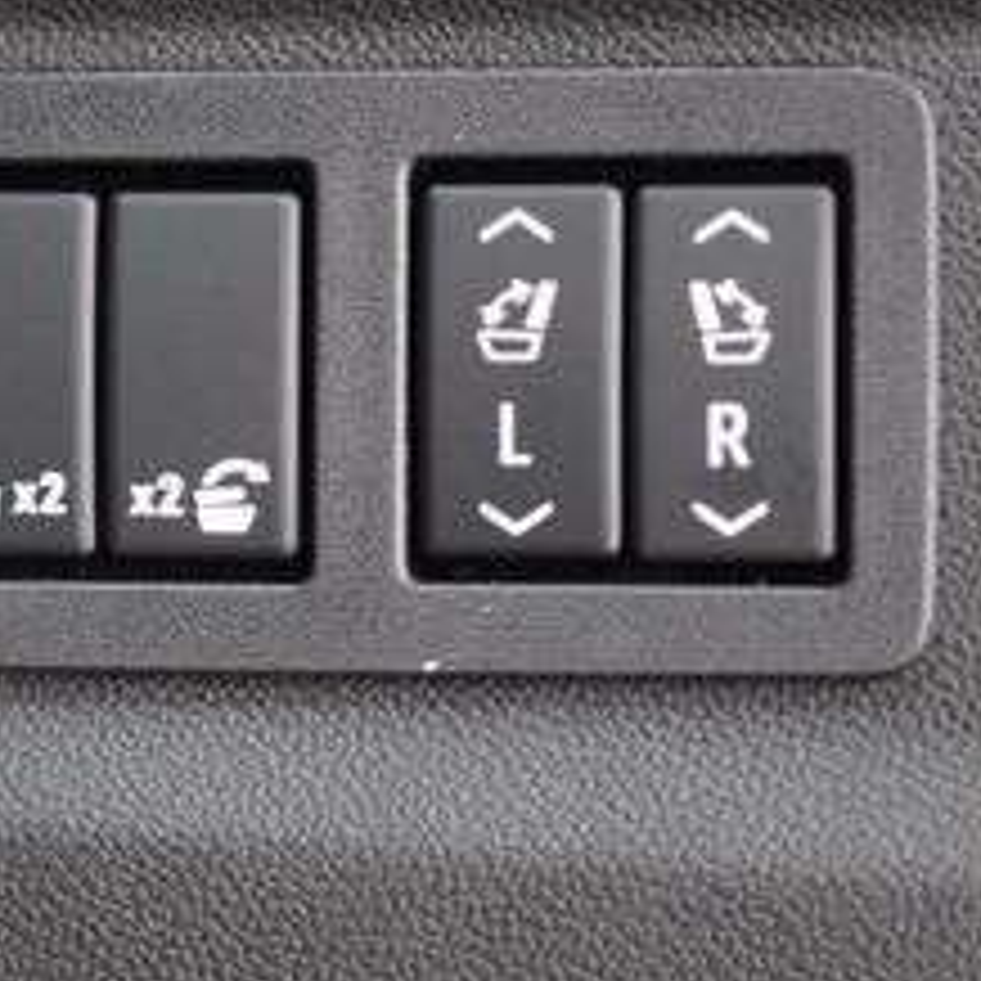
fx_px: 8400
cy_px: 448
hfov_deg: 6.7
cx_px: 166
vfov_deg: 6.7
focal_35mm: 262
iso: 1600
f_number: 2.8
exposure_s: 1/5
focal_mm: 70
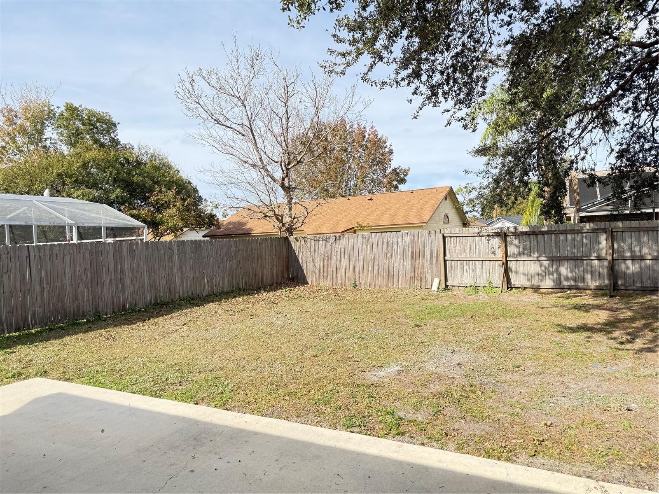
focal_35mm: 24
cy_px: 247
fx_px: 457
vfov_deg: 56.8
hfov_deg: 71.6
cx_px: 330
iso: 80
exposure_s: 1/1192
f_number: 1.78
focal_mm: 6.76
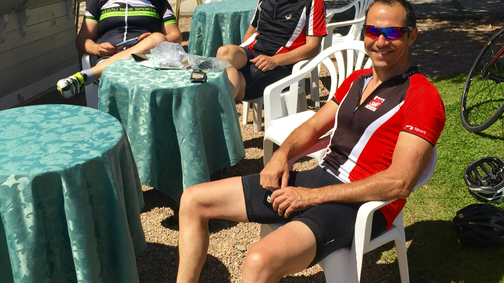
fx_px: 601
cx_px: 258
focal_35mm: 45
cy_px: 96
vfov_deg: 26.4
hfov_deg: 45.5
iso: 32
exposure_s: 1/2475
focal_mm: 4.15
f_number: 2.2
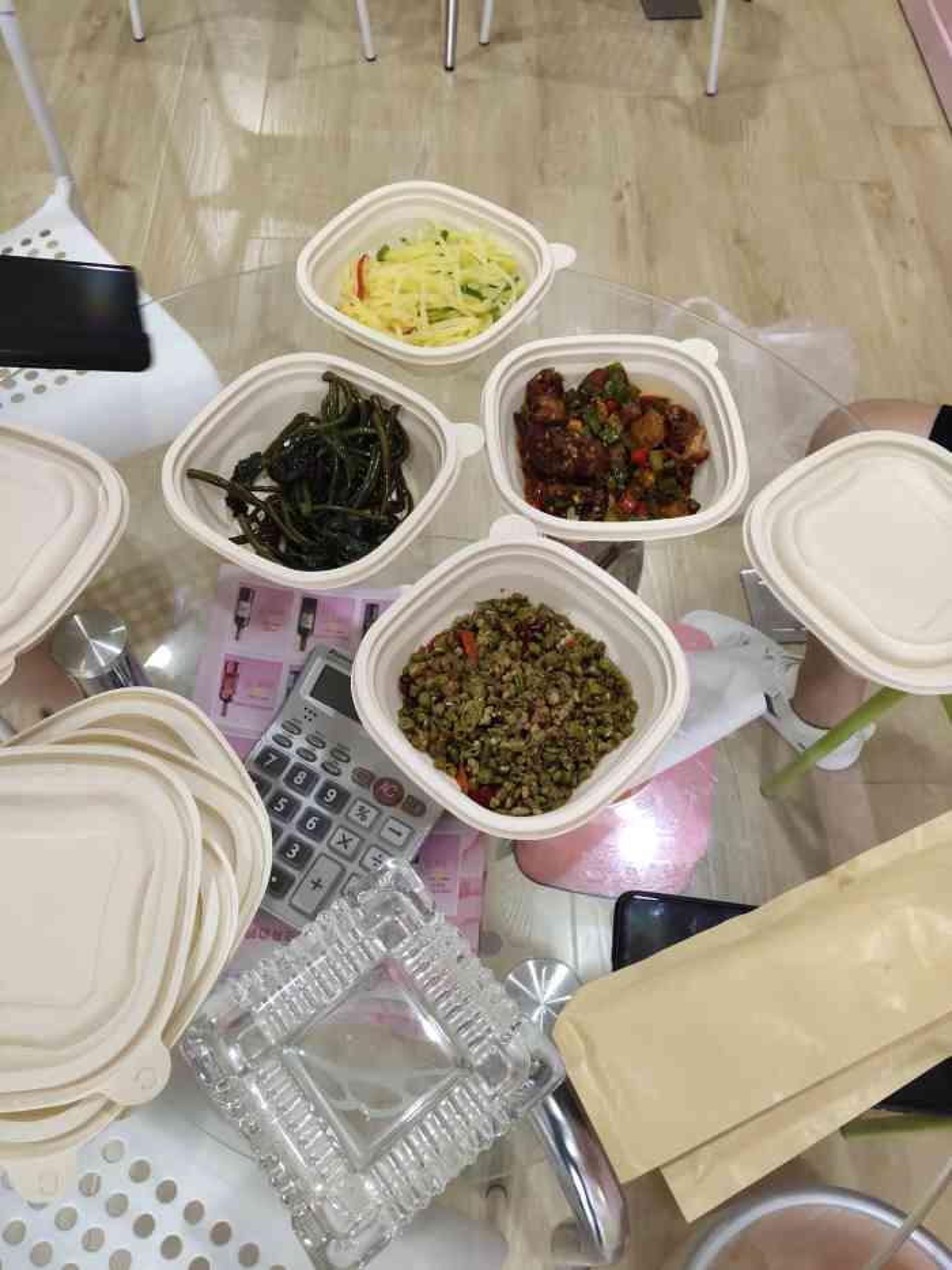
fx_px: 1063
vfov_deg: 61.7
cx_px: 476
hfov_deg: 48.2
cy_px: 635
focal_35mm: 29
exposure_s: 1/50
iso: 199
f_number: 1.8
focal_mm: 4.27
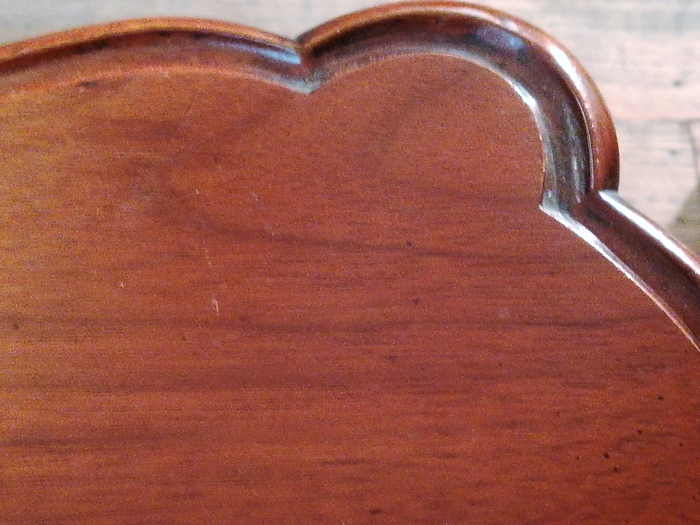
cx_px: 297
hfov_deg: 28.5
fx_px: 1375
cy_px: 236
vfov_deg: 21.6
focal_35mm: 68
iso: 1000
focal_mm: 3.83
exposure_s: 1/14.3
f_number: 2.2
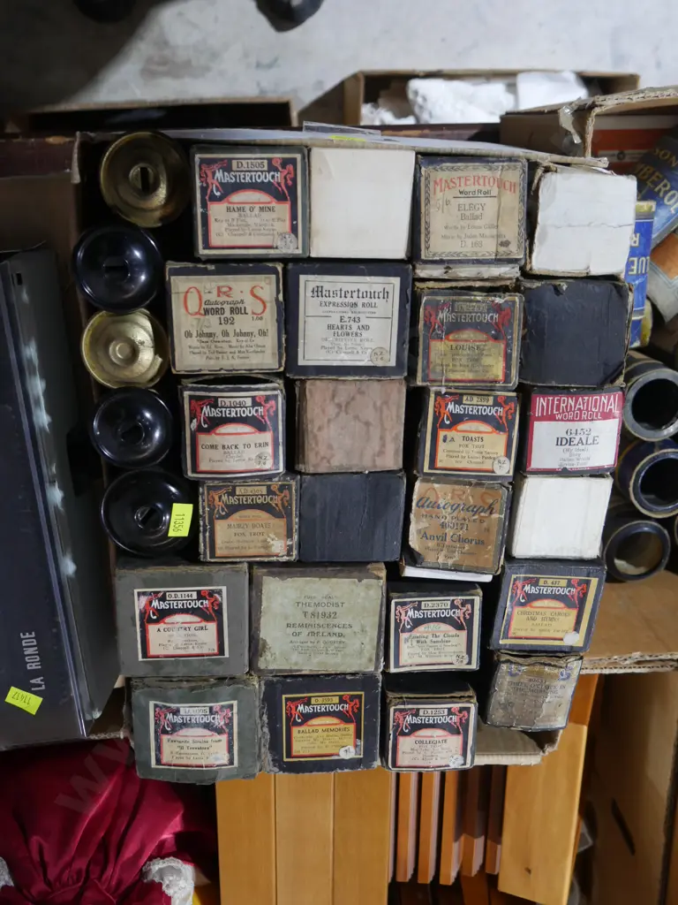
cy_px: 452
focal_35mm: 34
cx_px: 339
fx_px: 888
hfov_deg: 41.8
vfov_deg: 54.0
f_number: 4
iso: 800
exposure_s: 1/60
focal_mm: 17
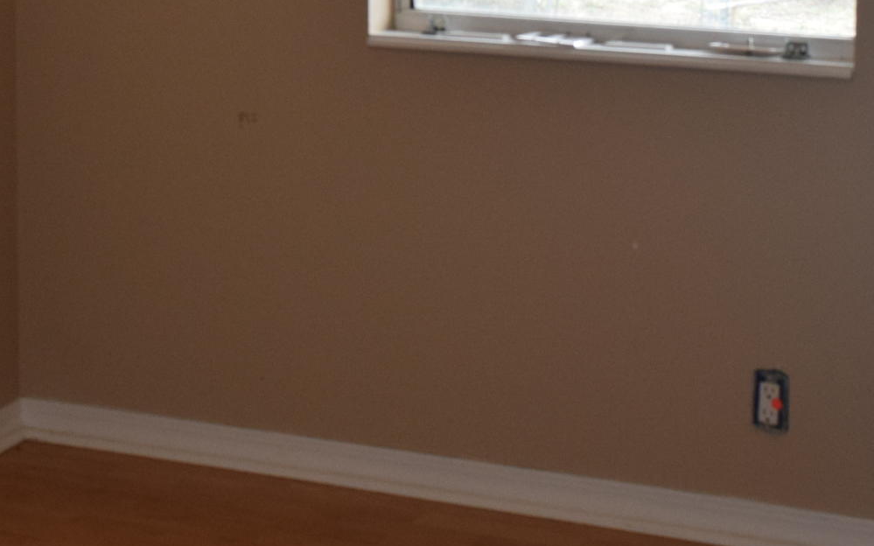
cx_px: 290
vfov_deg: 12.6
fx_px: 2405
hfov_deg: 20.5
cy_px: -142
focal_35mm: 101
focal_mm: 22
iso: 720
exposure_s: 1/125
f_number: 5.6
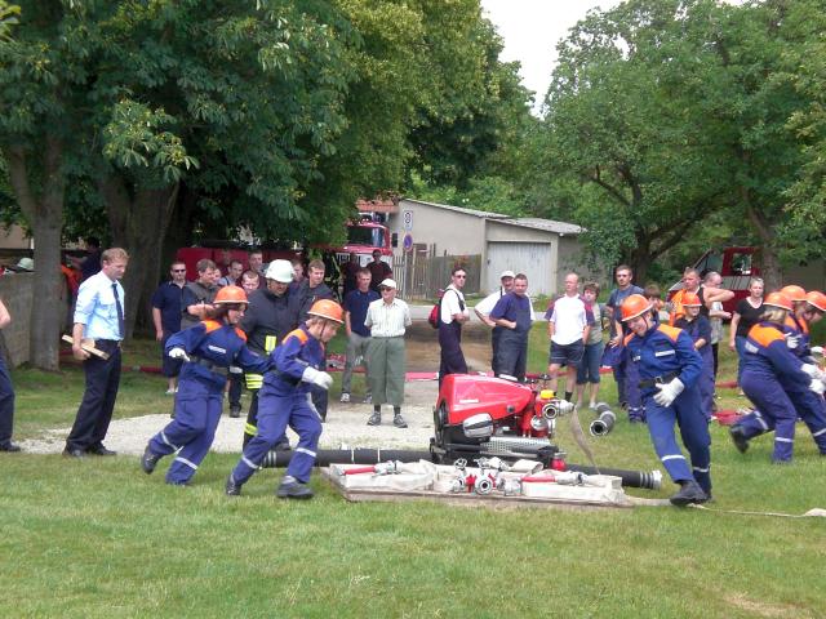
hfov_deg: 22.5
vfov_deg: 17.0
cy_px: 310
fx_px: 2076
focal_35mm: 87
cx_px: 413
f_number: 5
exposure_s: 1/250
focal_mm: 14.49
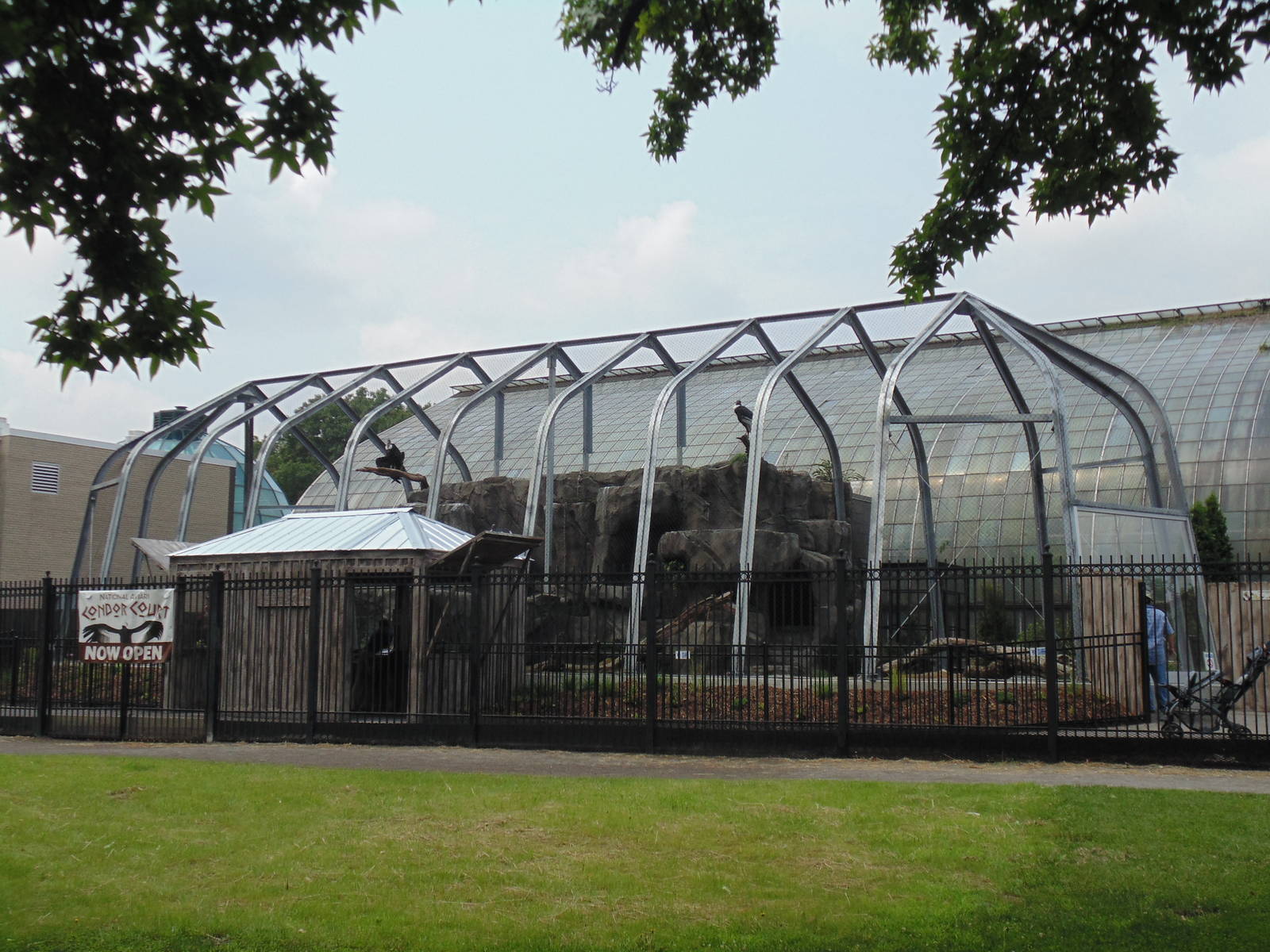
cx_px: 635
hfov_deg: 45.8
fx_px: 1504
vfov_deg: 35.1
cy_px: 476
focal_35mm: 41
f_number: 11.3
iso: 80
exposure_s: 1/100
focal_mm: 7.4
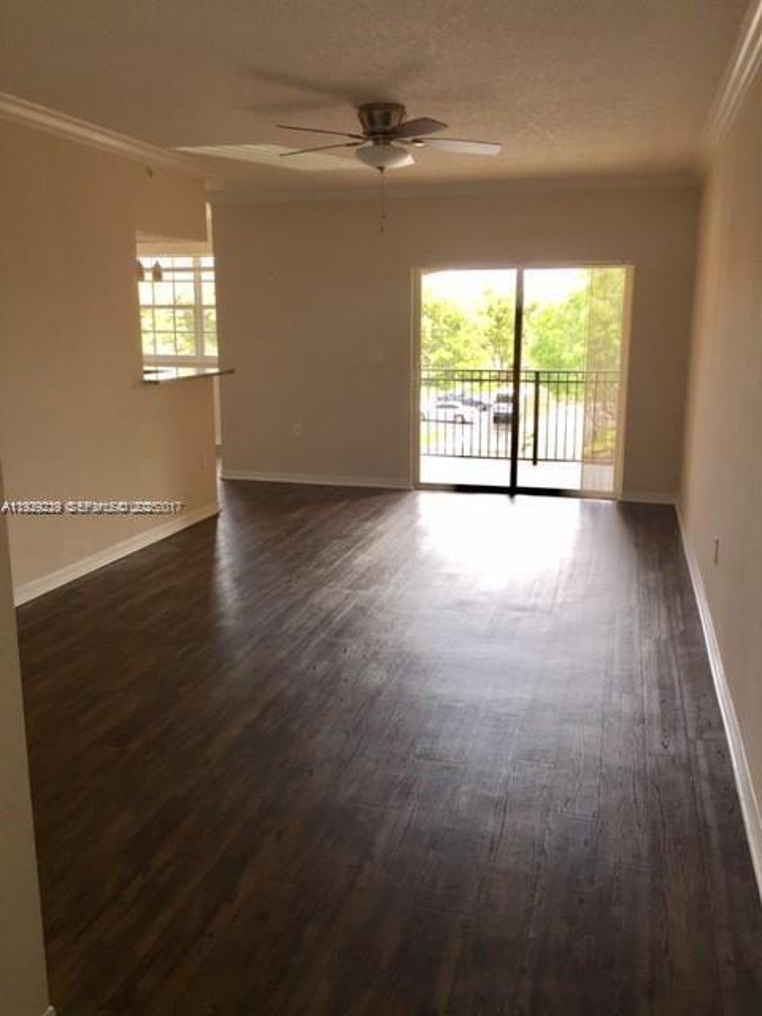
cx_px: 381
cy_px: 508
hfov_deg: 48.2
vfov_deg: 61.7
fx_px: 851
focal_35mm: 29
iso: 40
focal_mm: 4.15
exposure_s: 1/120
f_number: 2.2
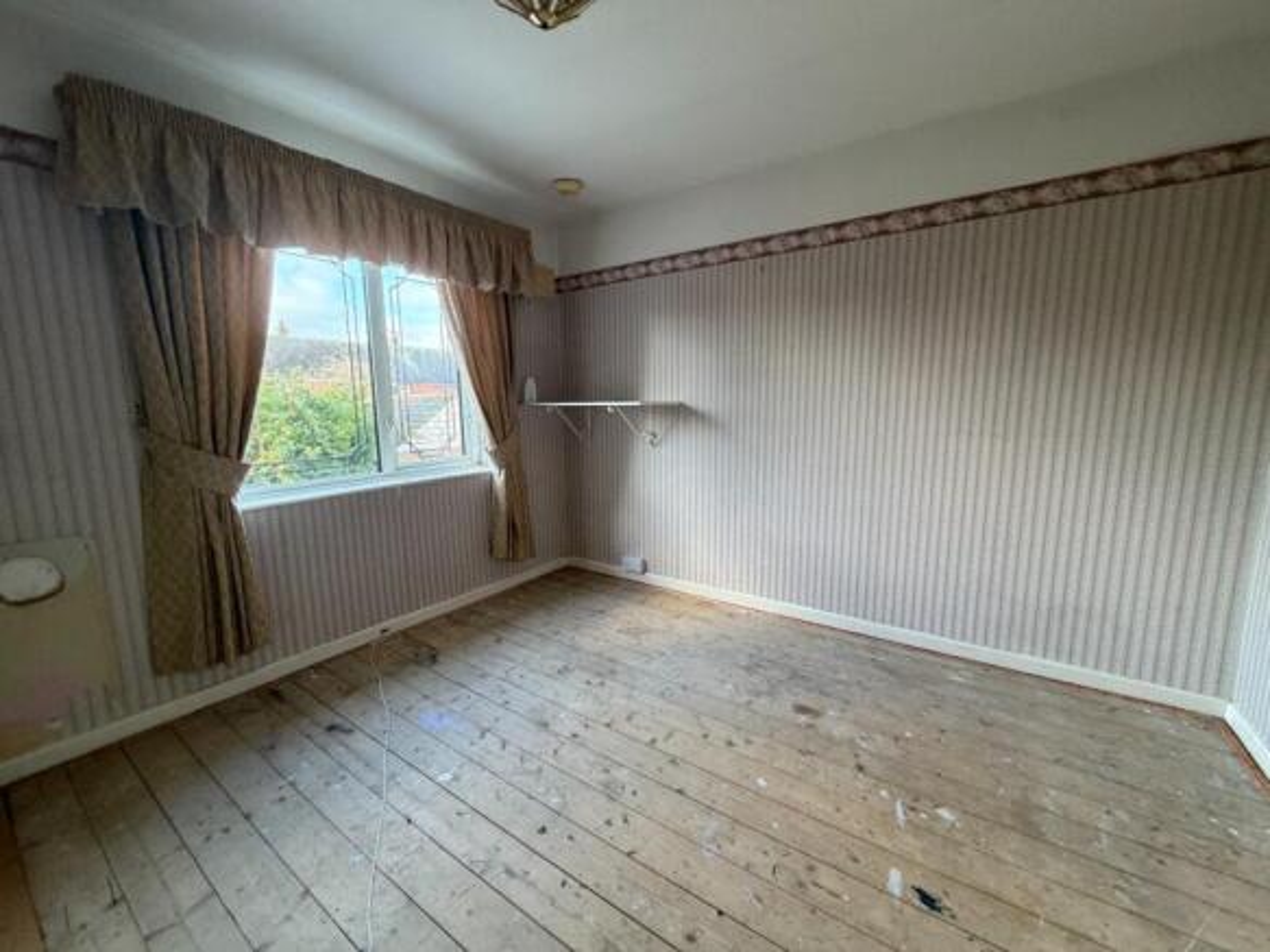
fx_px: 514
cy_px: 476
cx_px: 635
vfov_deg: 85.7
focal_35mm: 14
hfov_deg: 102.1
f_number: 2.2
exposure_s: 1/50
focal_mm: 2.22
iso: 320
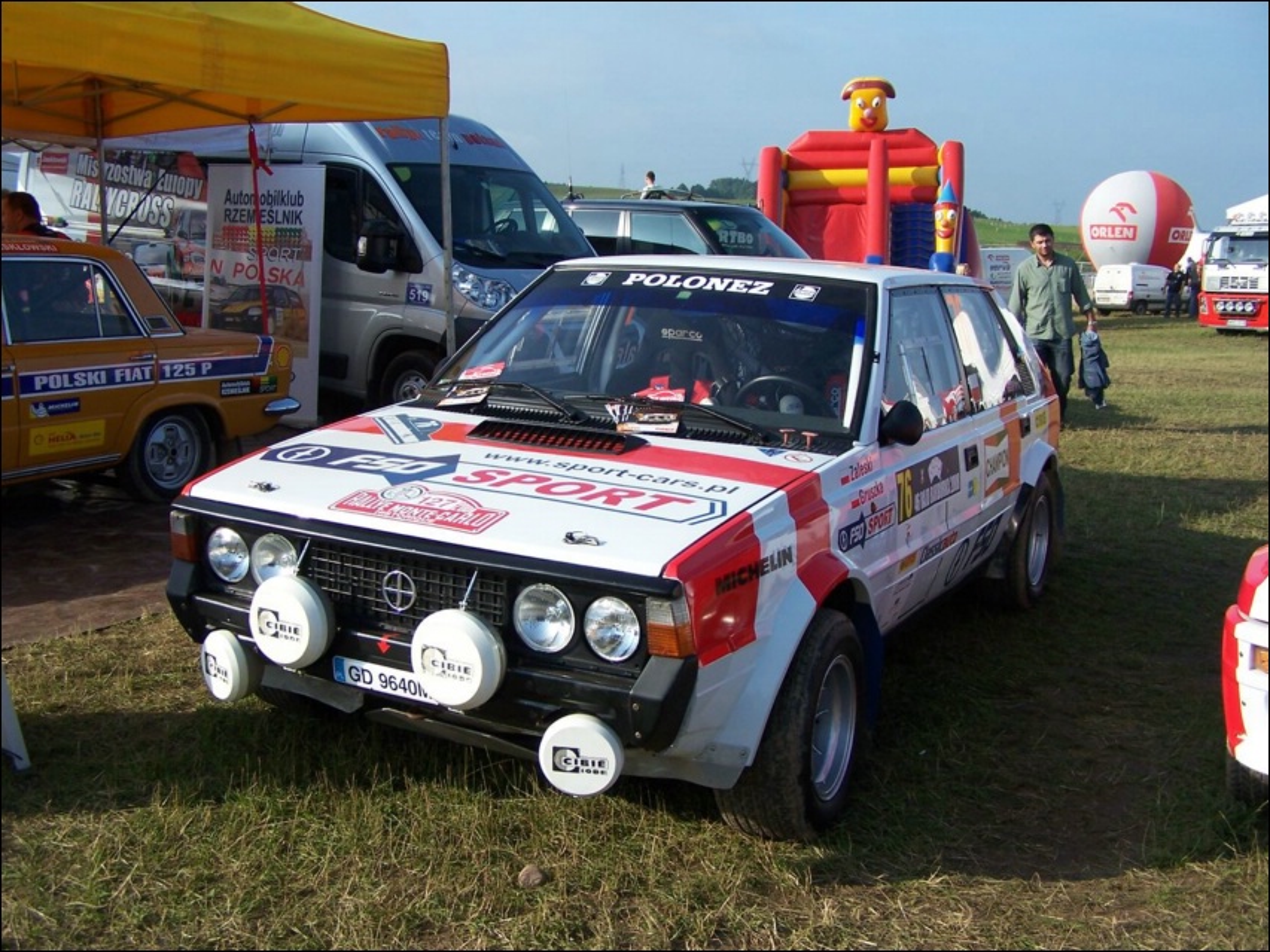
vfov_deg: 37.7
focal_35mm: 38
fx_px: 1394
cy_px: 476
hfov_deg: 49.0
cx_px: 635
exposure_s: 1/1000
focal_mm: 6.3
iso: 80
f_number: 2.8
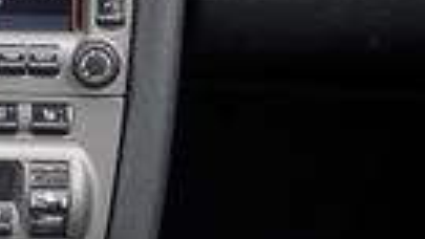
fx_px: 2153
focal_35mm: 191
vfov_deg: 6.2
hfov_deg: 10.8
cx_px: -239
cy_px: -206
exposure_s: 1/60
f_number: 4
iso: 320
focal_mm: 24
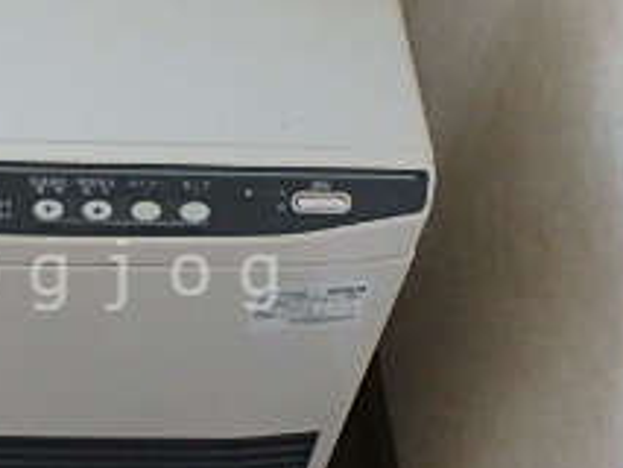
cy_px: 275
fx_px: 1134
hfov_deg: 29.7
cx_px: 94
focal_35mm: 63
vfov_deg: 23.3
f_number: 3.5
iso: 800
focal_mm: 3.7
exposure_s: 1/125
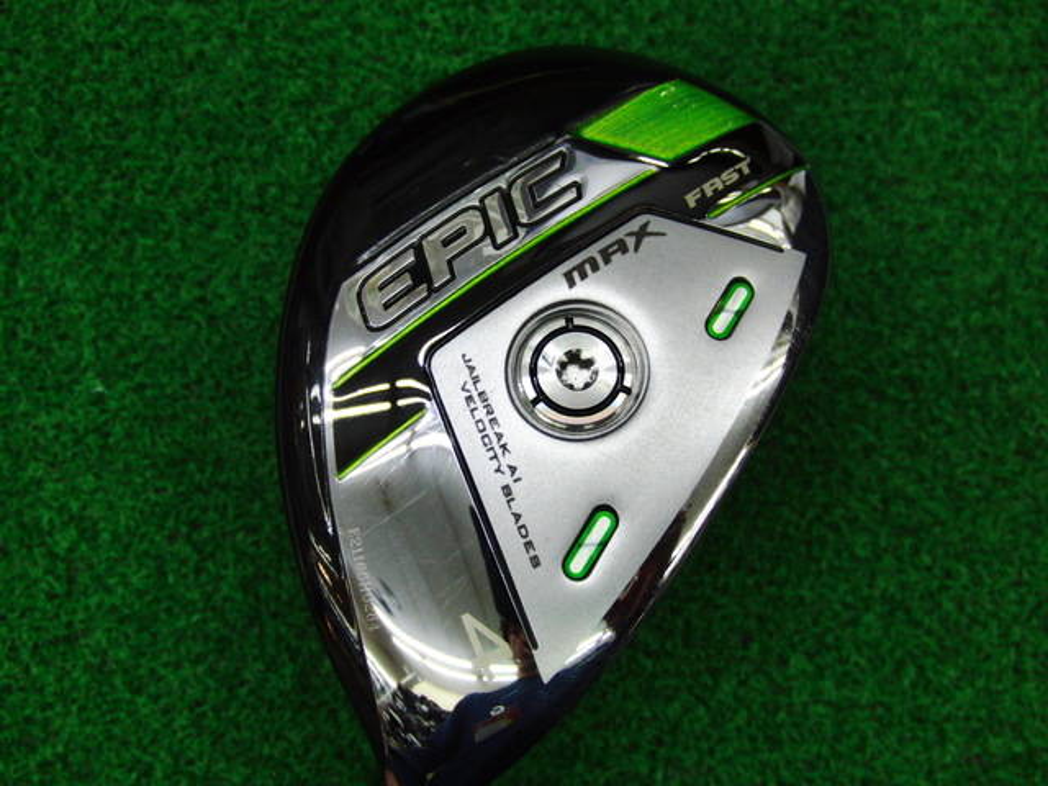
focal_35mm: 37
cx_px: 524
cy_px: 393
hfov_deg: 50.1
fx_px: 1120
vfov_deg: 38.7
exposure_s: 1/80
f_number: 3.6
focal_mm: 6.42
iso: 250
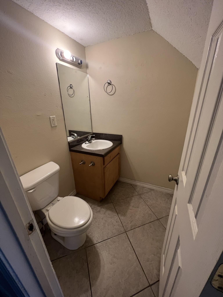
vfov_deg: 106.2
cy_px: 148
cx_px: 112
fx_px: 112
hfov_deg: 89.9
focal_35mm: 13
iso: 160
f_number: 1.8
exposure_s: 1/60
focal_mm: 1.57
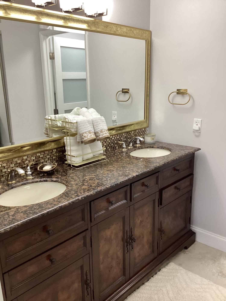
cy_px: 150
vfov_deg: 58.4
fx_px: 270
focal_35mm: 31
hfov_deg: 45.4
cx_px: 113
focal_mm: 3.3
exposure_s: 1/60
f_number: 2.4
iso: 125
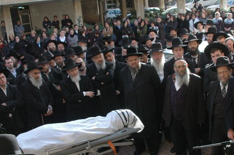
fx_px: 376
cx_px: 124
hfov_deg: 34.5
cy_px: 118
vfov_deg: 23.1
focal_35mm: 58
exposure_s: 1/250
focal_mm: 22
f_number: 8
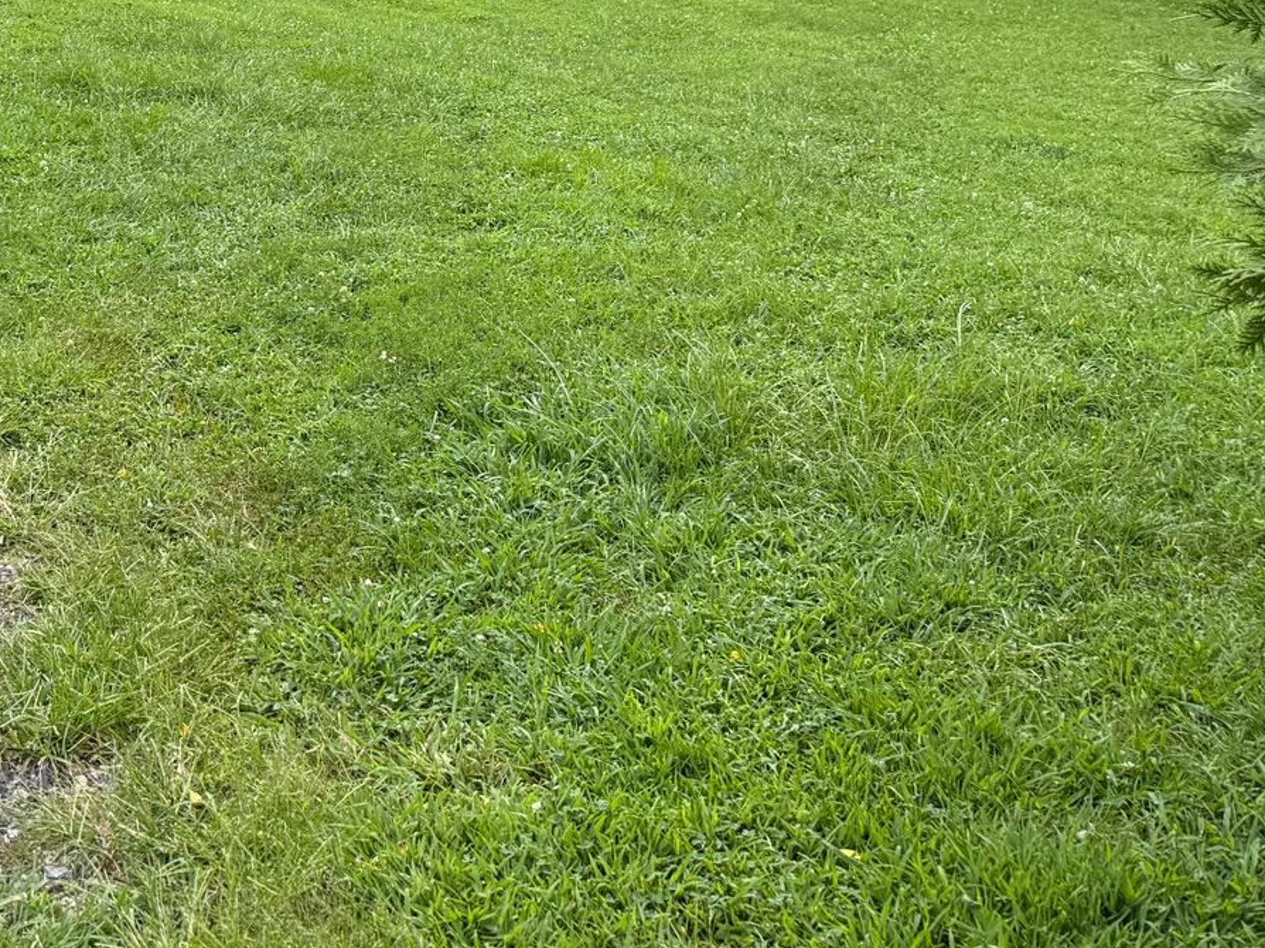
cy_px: -133
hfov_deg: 33.3
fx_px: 2009
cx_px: 147
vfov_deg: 24.5
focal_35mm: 55
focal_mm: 6.76
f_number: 1.78
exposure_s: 1/788
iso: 100
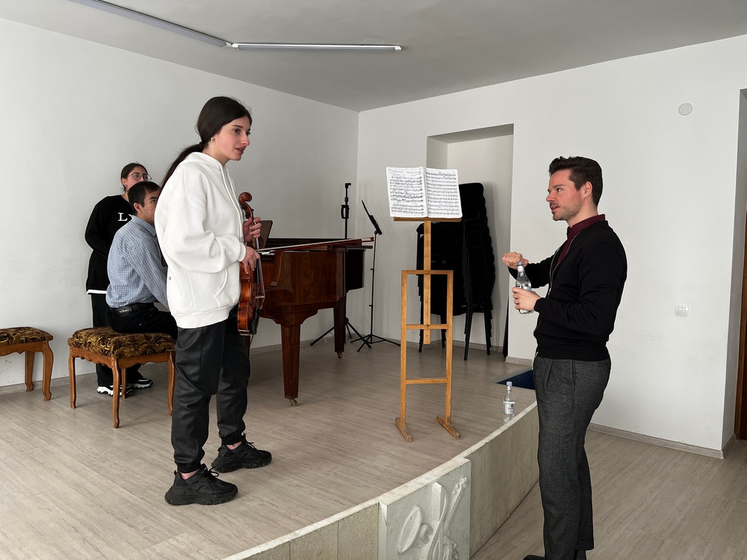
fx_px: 561
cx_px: 374
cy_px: 280
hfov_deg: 67.3
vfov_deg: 53.1
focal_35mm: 26
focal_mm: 5.1
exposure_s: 1/121
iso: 80
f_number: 1.6
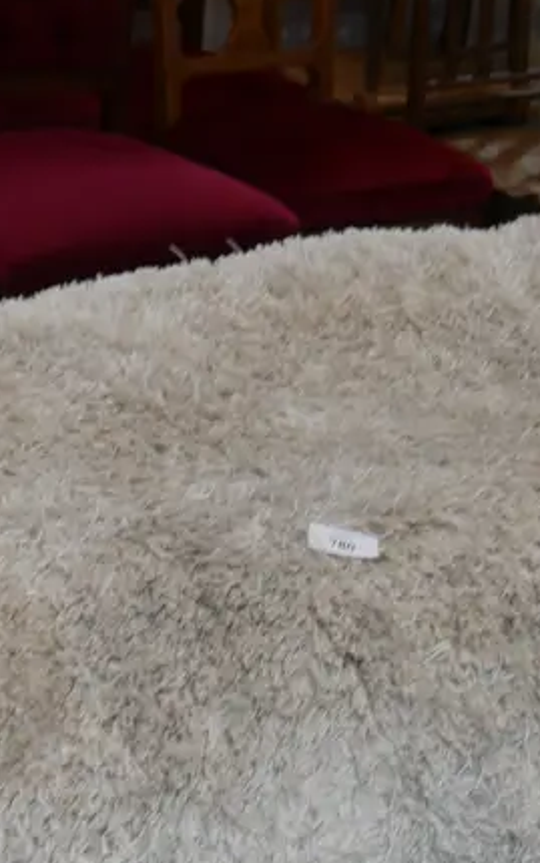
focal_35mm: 96
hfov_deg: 13.6
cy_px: 653
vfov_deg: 21.4
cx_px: 112
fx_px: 2259
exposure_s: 1/60
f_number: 4.1
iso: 200
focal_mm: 19
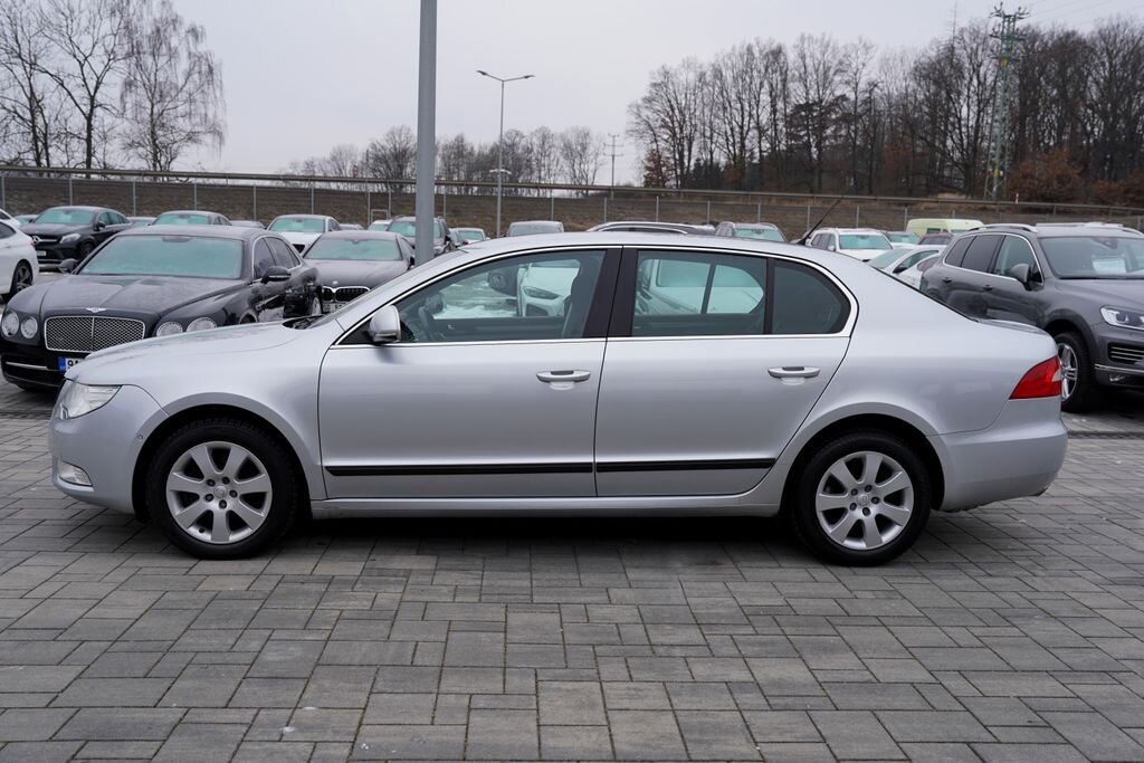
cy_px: 382
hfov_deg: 60.3
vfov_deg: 42.3
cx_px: 572
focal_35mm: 31
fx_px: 985
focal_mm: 31
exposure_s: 1/80
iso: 100
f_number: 4
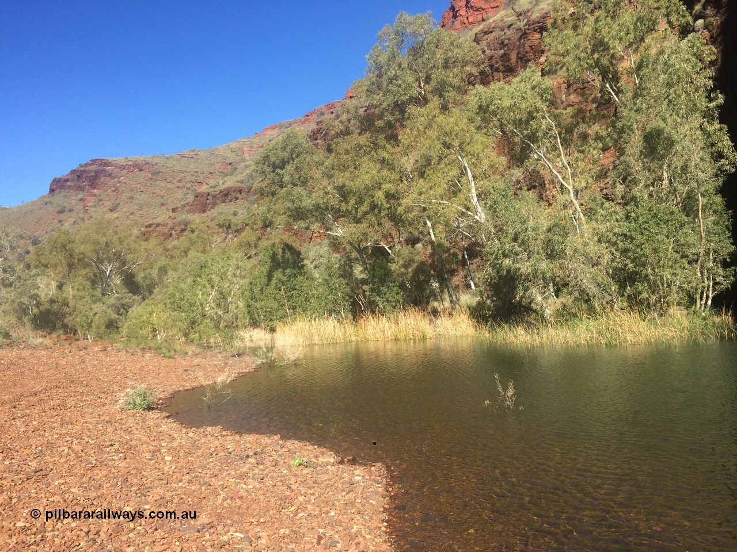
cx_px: 368
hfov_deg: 61.7
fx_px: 617
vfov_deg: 48.2
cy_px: 276
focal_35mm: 29
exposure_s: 1/1172
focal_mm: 4.15
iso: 32
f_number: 2.2
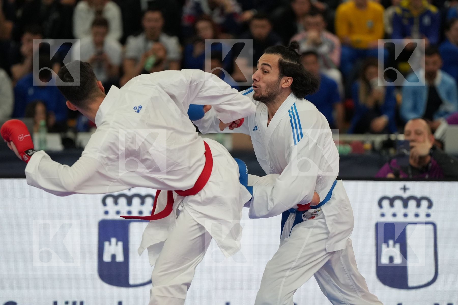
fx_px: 3473
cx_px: 229
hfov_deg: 7.5
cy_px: 152
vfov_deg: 5.0
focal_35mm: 273
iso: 1600
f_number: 2.8
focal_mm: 182
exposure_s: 1/1000
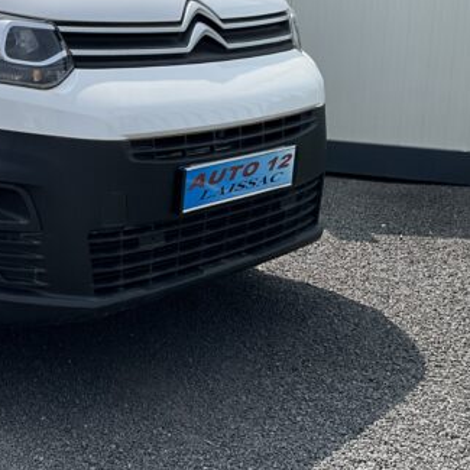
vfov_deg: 26.8
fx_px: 968
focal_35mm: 63
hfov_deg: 25.4
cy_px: 97
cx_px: -45
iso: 25
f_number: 1.8
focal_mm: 3
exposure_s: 1/2227
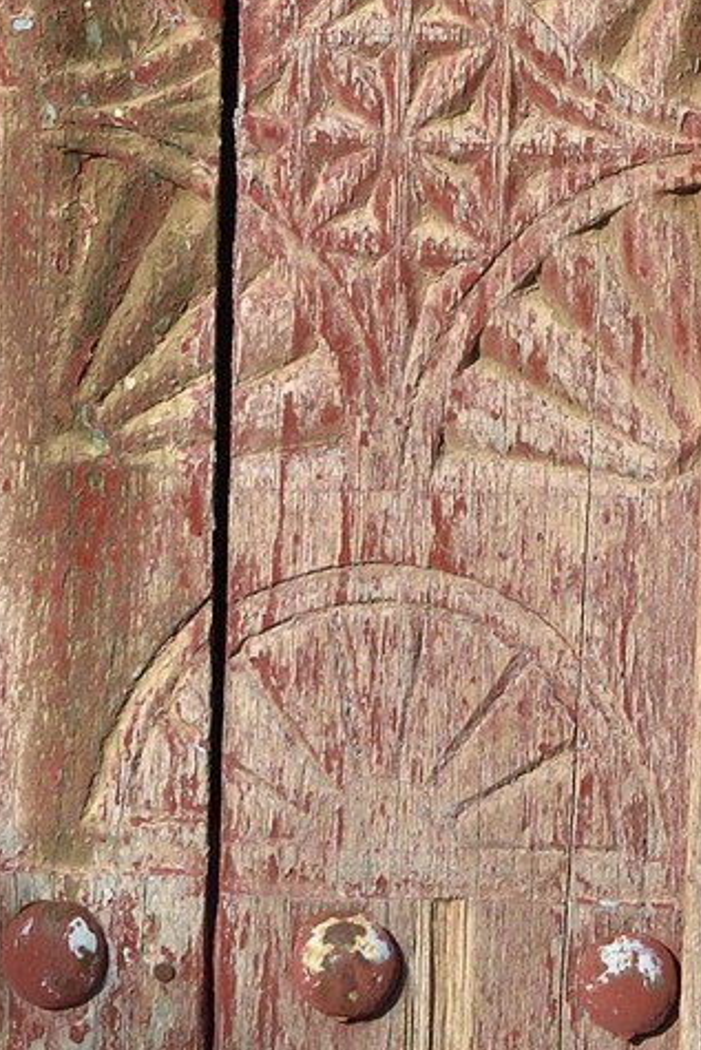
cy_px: -1267
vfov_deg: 6.7
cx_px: 1019
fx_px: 8551
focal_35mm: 293
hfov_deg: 4.7
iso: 200
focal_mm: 58
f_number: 10
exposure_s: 1/320
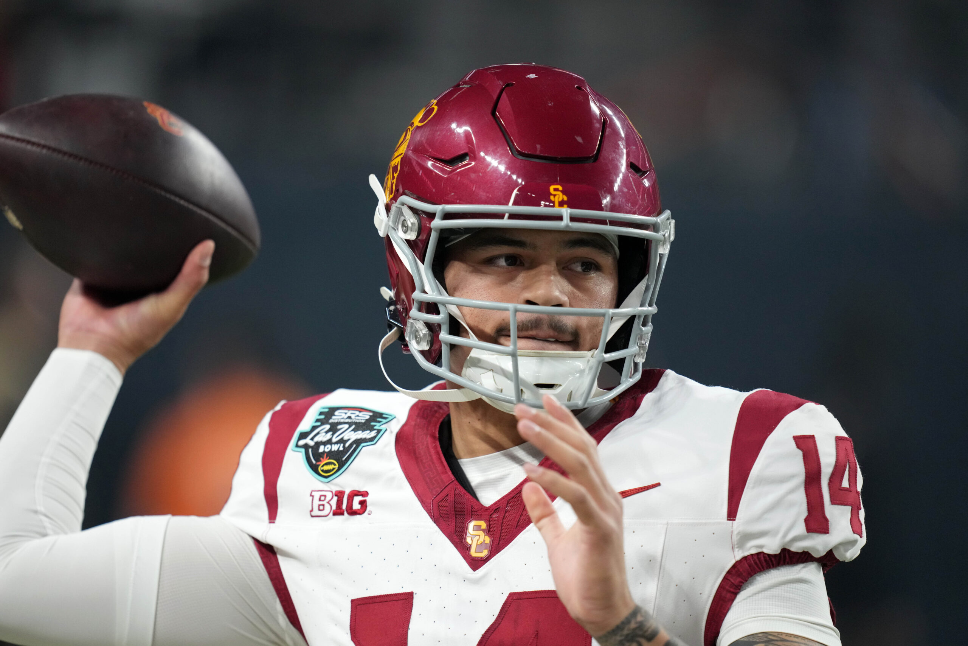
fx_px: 10755
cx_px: 484
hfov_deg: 5.2
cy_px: 323
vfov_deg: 3.4
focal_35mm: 400
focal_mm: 400
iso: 4000
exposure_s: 1/2500
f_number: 2.8
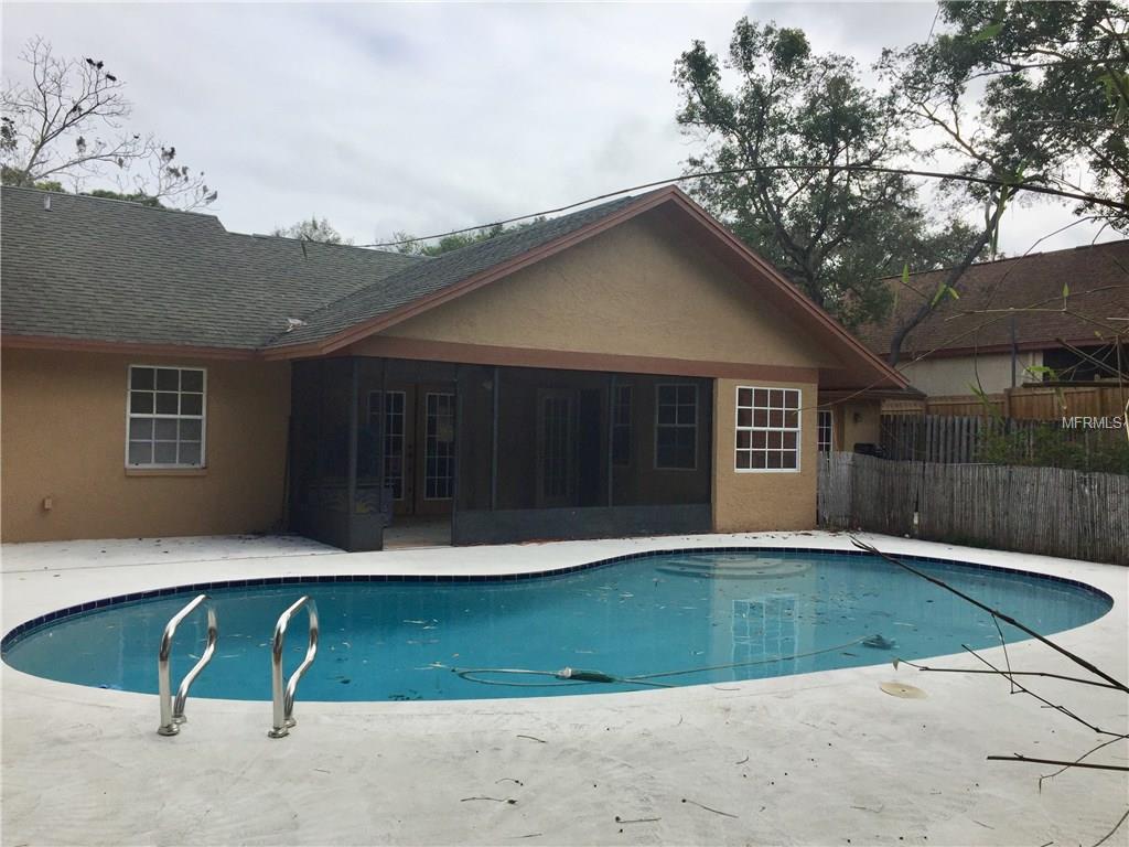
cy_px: 424
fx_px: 946
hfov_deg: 61.7
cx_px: 564
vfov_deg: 48.2
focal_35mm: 29
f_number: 2.2
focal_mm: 4.15
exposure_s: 1/2639
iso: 32
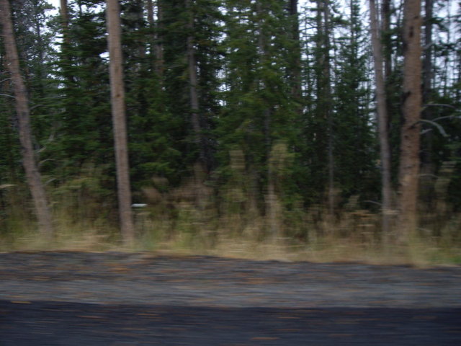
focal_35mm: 38
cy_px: 173
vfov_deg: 37.7
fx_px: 506
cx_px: 230
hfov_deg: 49.0
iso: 50
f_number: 2.7
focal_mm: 6.2
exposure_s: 1/160
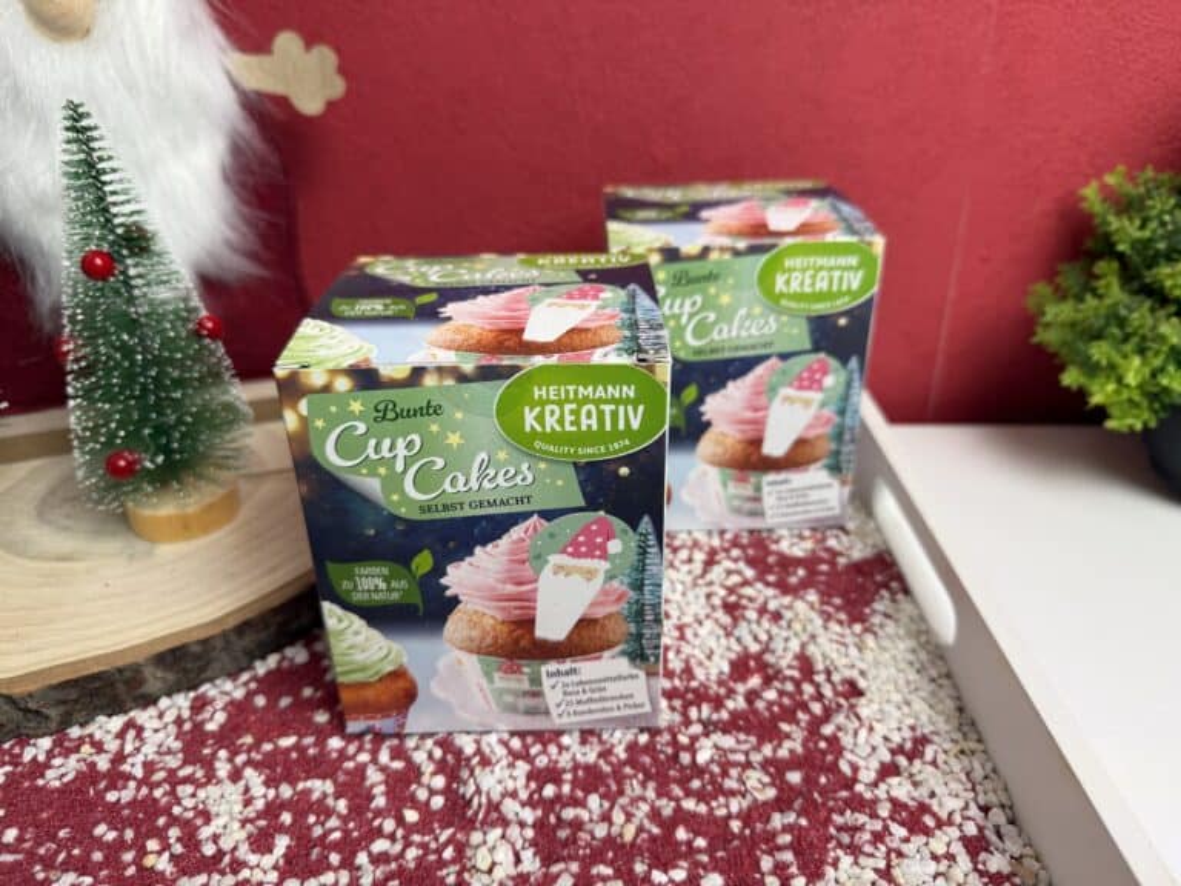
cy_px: 443
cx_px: 590
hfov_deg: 71.6
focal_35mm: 24
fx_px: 819
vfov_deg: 56.8
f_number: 1.78
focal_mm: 6.76
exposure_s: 1/100
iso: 100
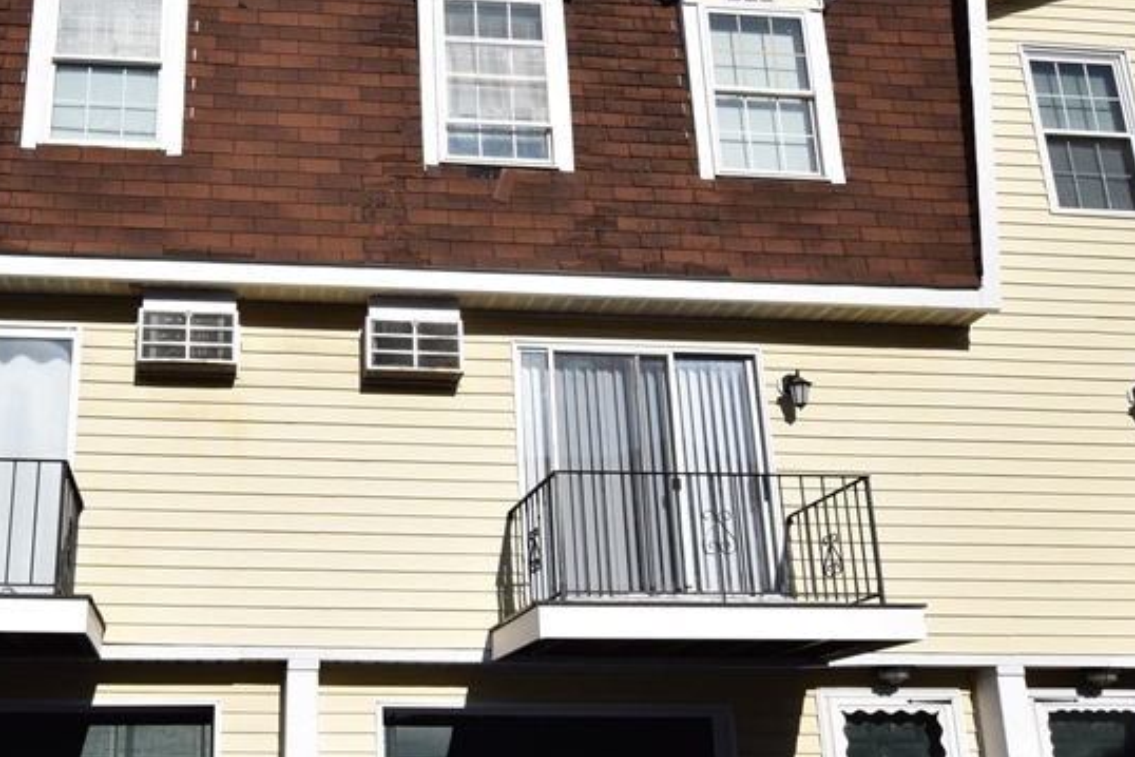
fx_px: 1261
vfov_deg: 33.4
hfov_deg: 47.0
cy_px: 441
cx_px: 314
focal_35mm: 40
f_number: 13
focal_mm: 14
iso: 400
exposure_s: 1/640
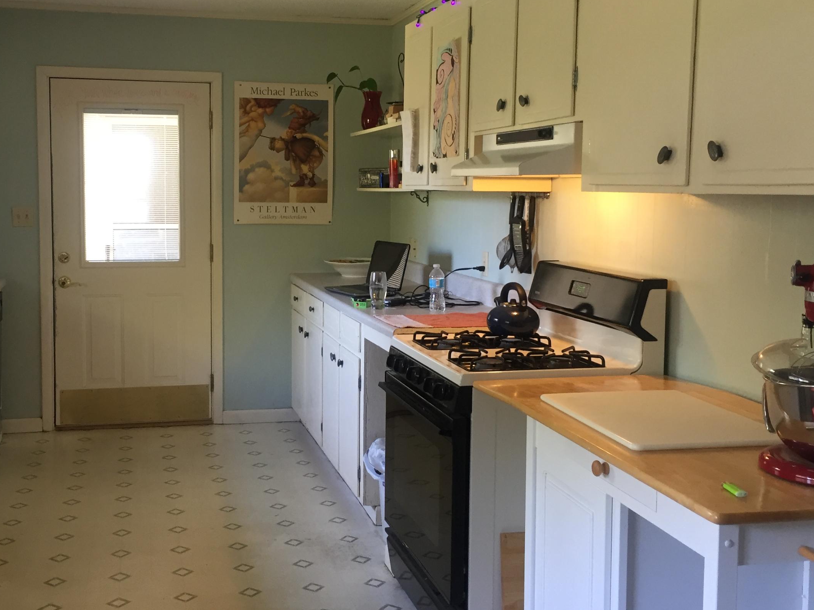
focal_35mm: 41
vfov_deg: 35.1
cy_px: 266
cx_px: 338
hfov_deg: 45.6
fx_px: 964
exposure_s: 1/30
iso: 80
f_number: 2.2
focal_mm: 4.15
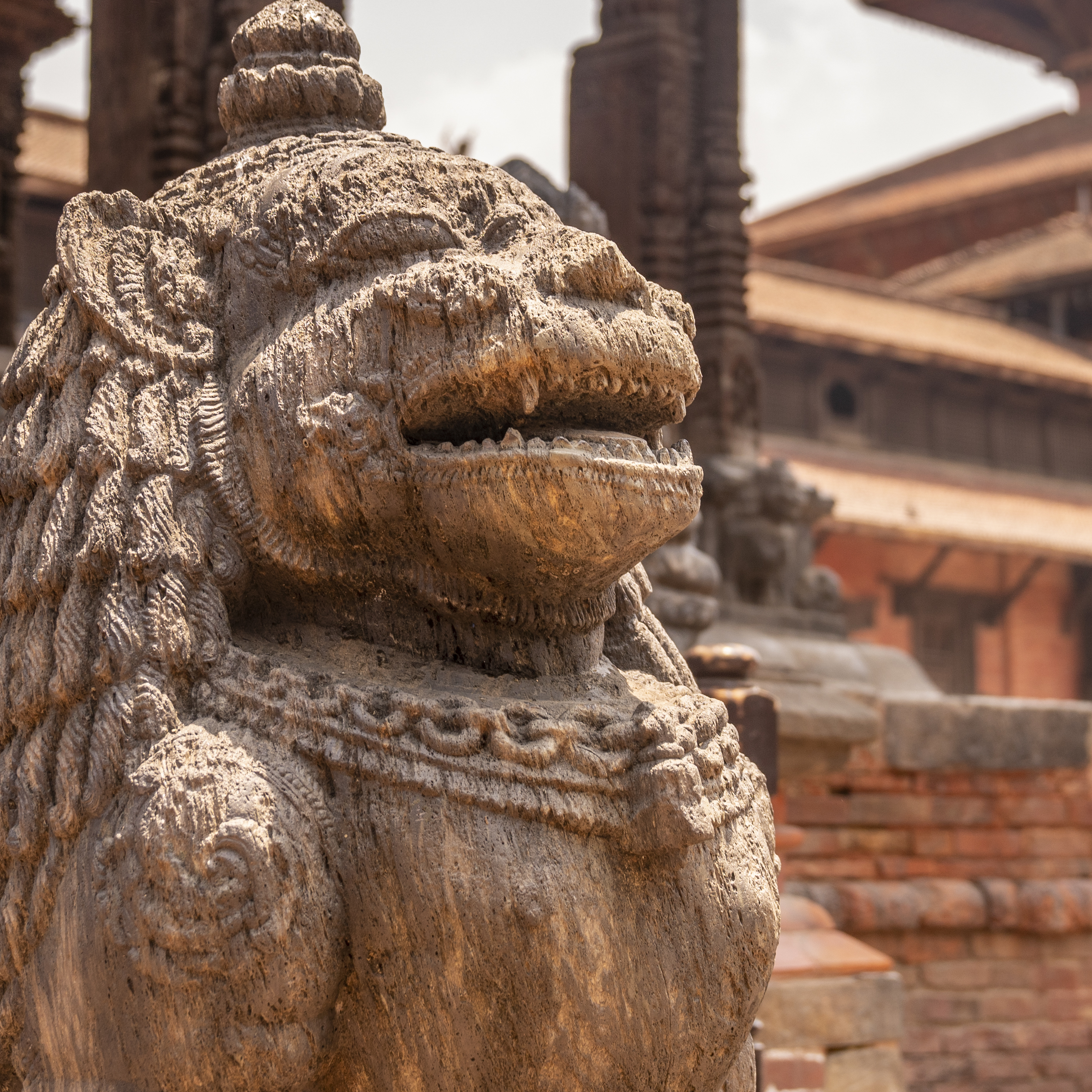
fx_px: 3319
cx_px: 774
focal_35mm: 93
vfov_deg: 18.7
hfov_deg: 18.6
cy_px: 509
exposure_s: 1/250
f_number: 4.5
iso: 100
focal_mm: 39
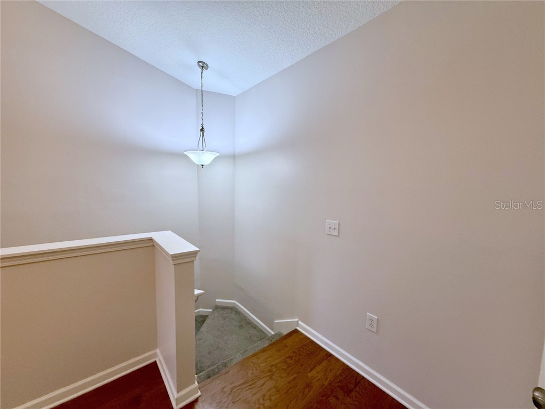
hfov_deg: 102.1
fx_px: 220
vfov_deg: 85.7
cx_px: 272
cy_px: 204
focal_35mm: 14
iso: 200
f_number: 2.2
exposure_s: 1/120
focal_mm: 2.22
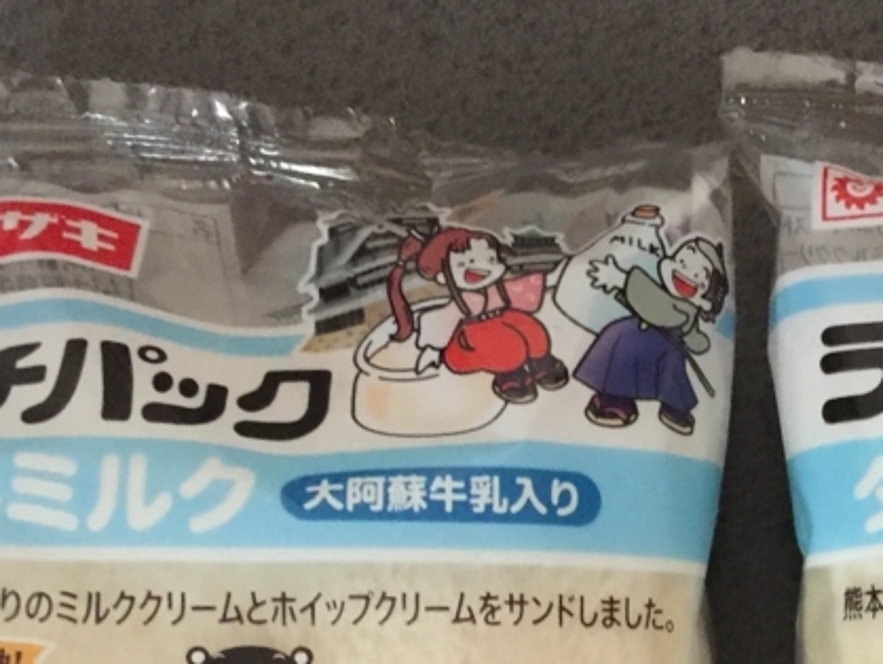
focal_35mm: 71
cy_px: 681
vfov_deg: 20.0
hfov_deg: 26.6
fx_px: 1812
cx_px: 767
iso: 100
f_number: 2.2
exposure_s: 1/4
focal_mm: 4.15
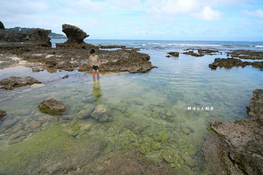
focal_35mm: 17
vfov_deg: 70.4
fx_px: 124
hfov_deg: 93.3
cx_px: 132
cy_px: 88
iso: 160
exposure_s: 1/320
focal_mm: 17
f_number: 7.1
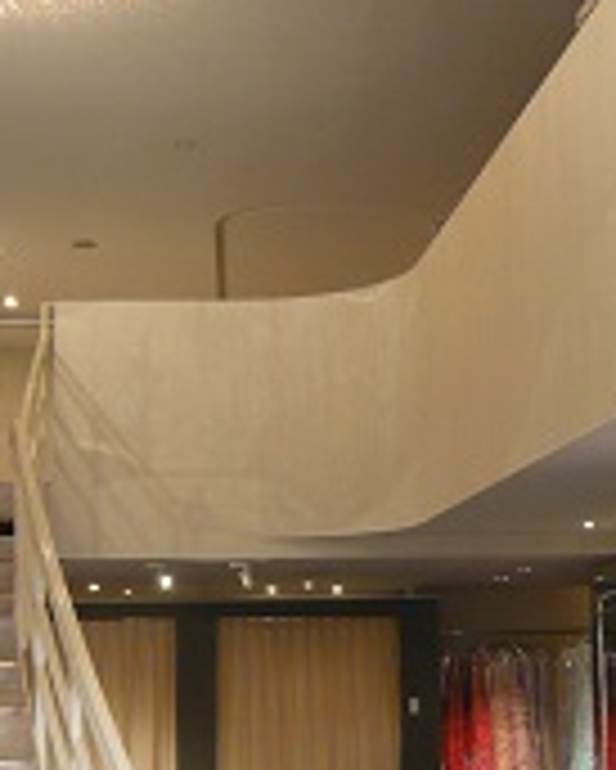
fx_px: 1457
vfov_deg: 29.2
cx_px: 319
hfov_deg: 23.9
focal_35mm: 64
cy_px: 554
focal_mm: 4.6
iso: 200
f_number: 2.8
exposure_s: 1/15
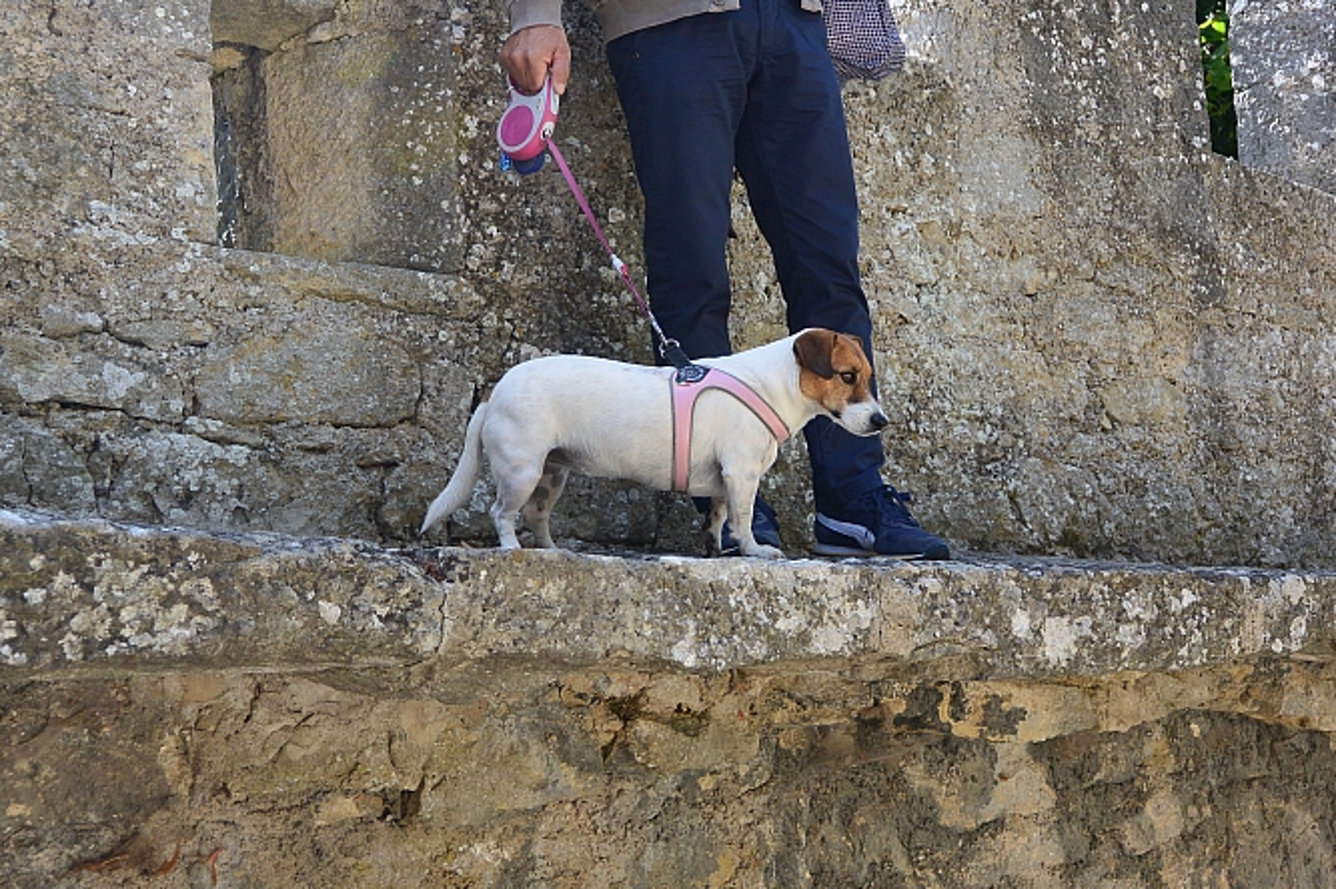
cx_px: 659
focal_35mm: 48
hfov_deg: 41.1
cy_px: 405
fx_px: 1780
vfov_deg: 28.0
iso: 160
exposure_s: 1/250
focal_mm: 15.1
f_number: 4.2
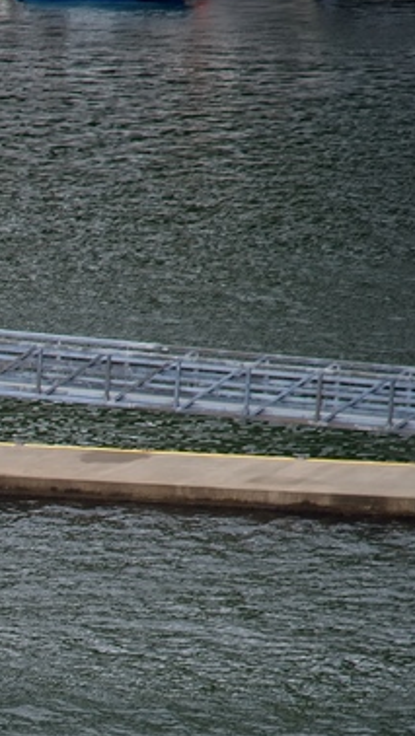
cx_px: -627
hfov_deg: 2.8
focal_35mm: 426
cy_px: 771
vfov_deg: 5.1
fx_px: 8323
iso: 100
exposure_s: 1/250
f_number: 4.5
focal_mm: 120
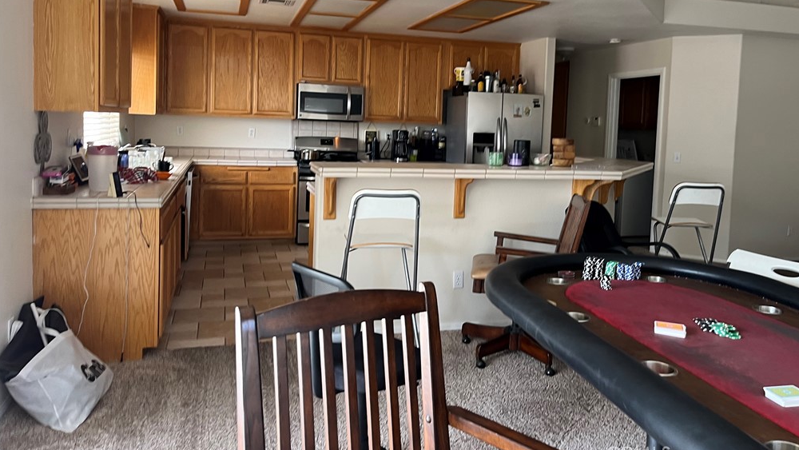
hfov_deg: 66.0
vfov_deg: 39.8
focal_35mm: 29
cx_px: 407
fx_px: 615
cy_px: 158
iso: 125
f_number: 1.6
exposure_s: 1/79
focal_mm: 5.1
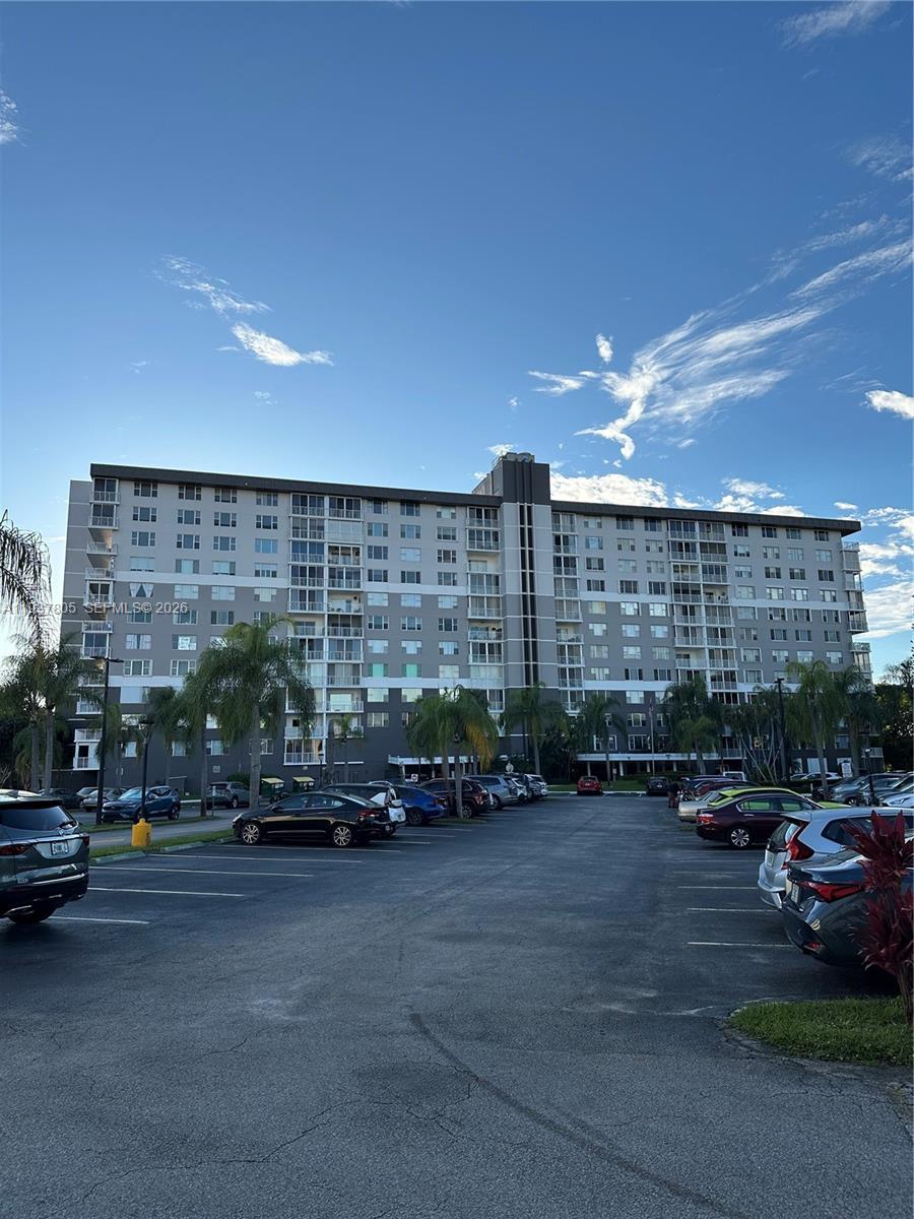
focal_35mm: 24
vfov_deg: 71.6
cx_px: 457
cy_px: 610
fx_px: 845
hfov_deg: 56.8
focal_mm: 6.86
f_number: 1.78
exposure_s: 1/3058
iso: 80
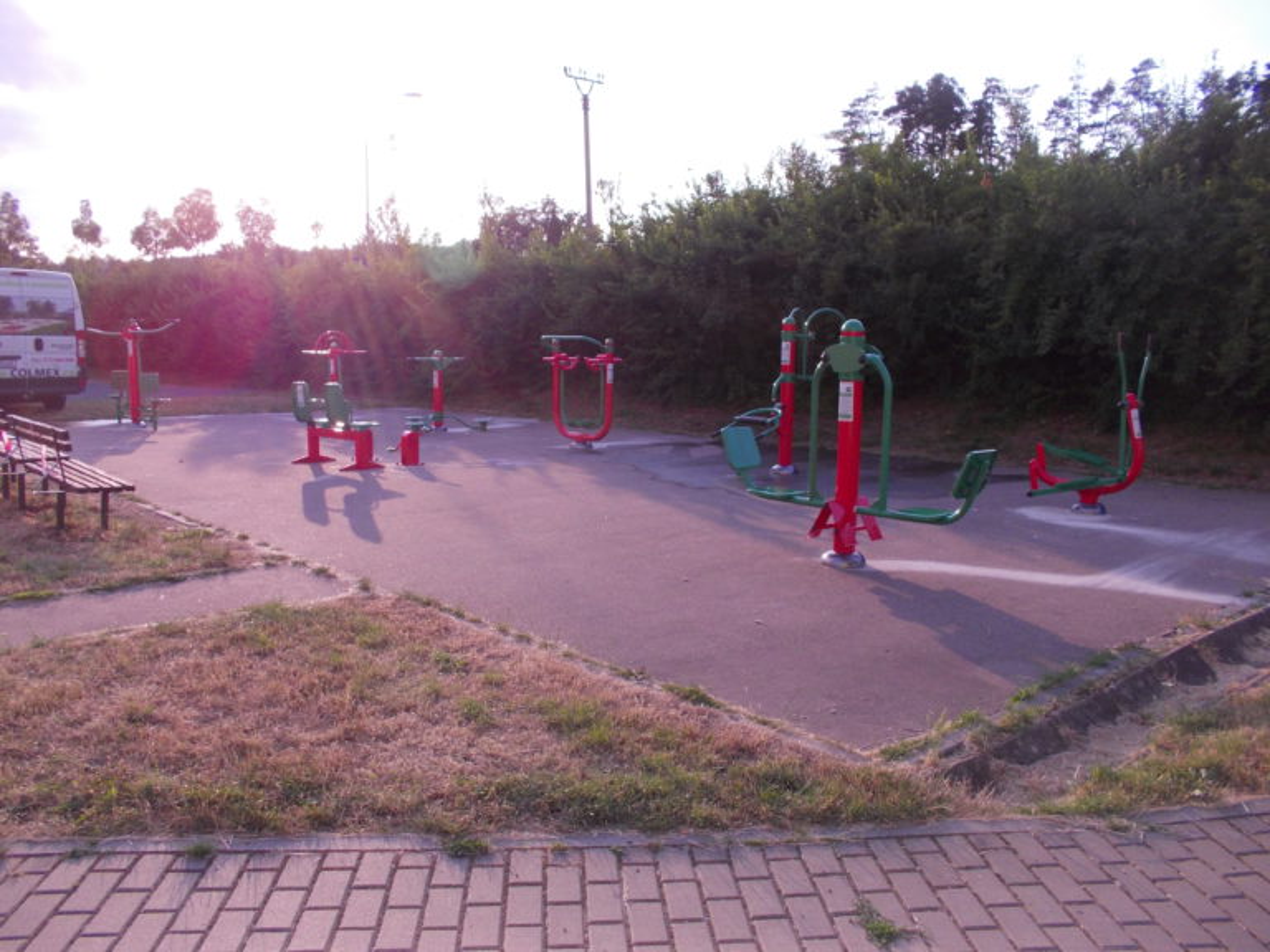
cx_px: 635
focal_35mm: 29
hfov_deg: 61.7
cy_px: 476
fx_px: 1064
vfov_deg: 48.2
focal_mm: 4.1
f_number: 3.3
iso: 80
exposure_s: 1/250
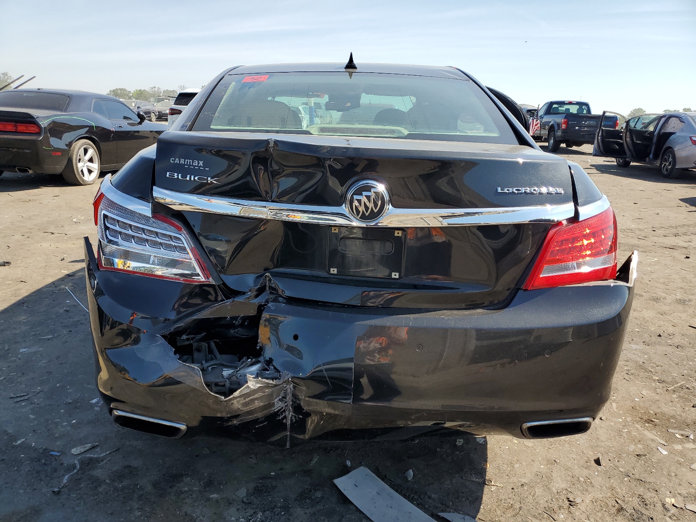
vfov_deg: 53.1
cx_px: 348
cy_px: 261
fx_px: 523
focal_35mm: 26
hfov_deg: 67.3
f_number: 1.5
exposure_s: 1/1667
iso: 50
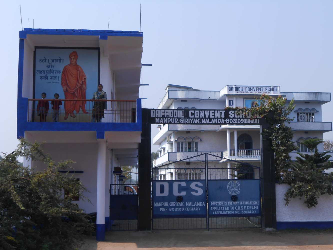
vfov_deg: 26.1
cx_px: 166
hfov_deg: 34.3
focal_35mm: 56
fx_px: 539
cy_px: 125
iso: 80
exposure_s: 1/500
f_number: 5.2
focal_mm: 10
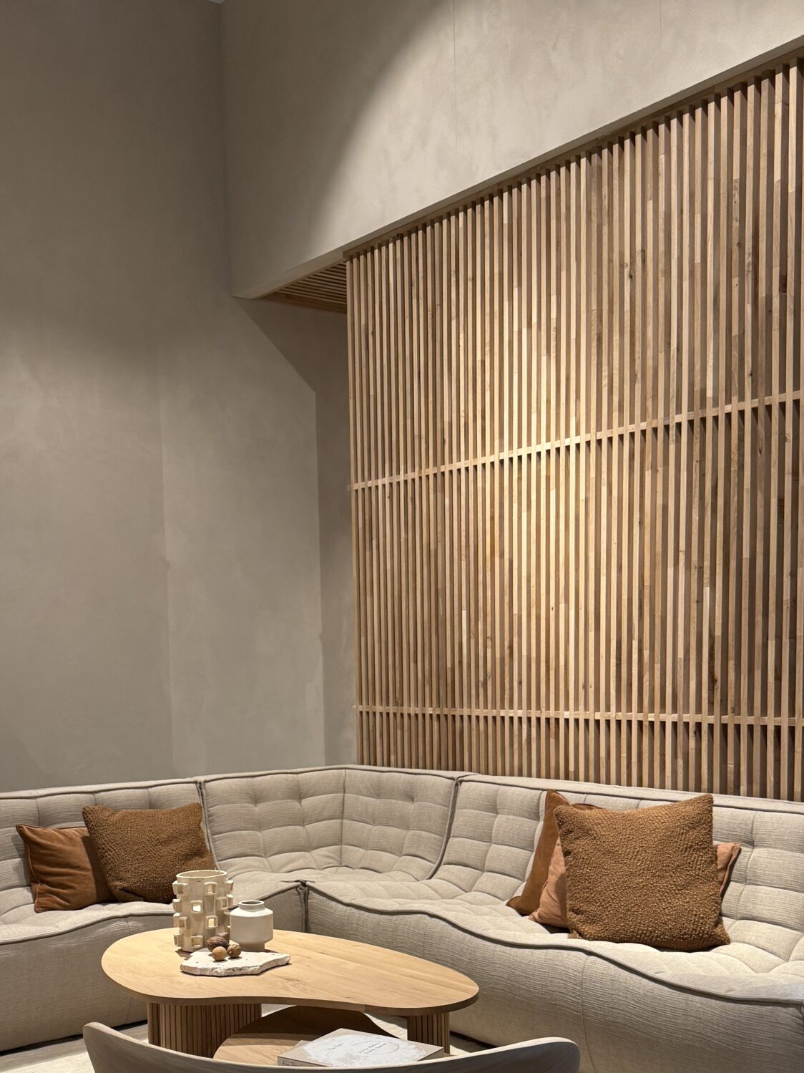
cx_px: 361
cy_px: 774
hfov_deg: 35.1
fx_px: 1270
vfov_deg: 44.6
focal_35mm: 41
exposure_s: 1/83
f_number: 1.78
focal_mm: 6.76
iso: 200
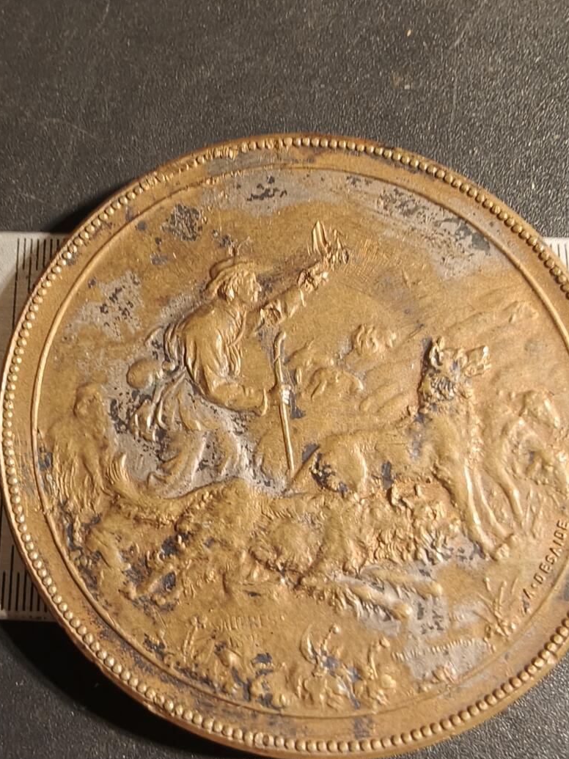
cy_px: 584
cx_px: 345
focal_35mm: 40
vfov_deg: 44.9
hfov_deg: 35.8
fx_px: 877
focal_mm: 2.32
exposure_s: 1/50
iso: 200
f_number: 2
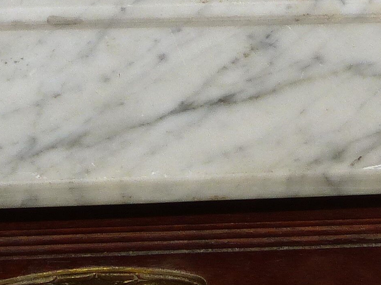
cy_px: -194
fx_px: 1772
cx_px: 23
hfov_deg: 12.2
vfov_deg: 8.9
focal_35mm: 161
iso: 100
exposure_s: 1/1600
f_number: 6.3
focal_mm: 6.6
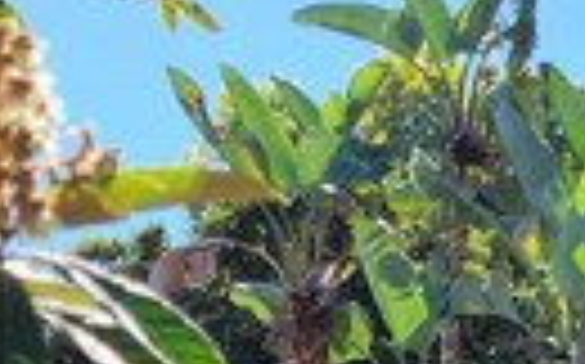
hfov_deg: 16.9
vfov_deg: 10.4
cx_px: 612
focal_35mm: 120
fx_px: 1912
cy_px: 598
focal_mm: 6.4
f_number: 1.8
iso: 12
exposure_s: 1/577
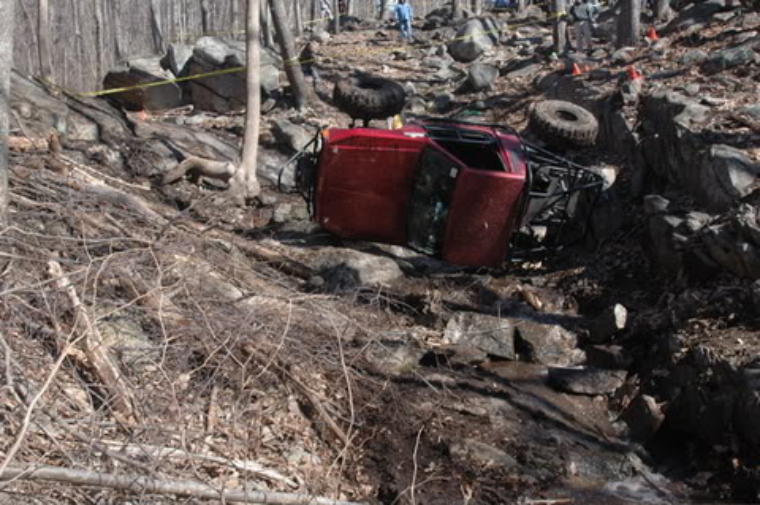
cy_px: 252
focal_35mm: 36
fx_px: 759
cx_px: 380
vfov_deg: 36.8
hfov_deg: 53.2
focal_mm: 24
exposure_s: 1/400
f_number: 10
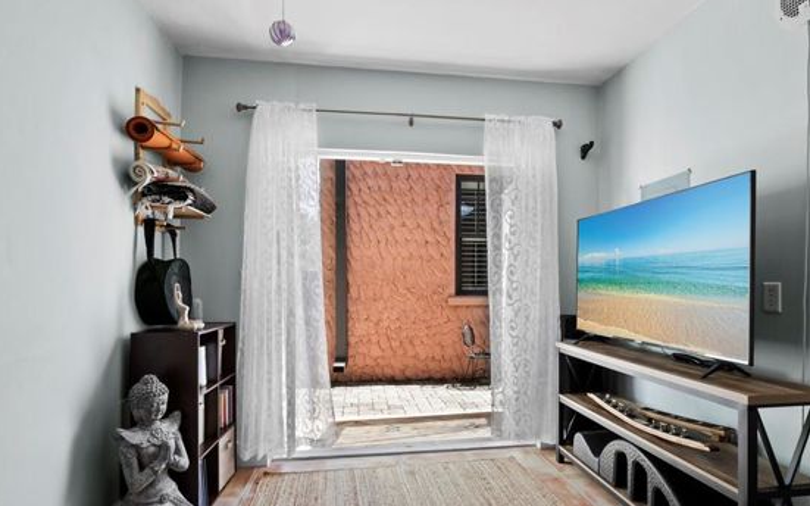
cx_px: 415
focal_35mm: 19
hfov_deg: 88.0
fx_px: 419
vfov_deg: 62.0
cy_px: 283
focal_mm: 7
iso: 400
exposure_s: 1/15
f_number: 11
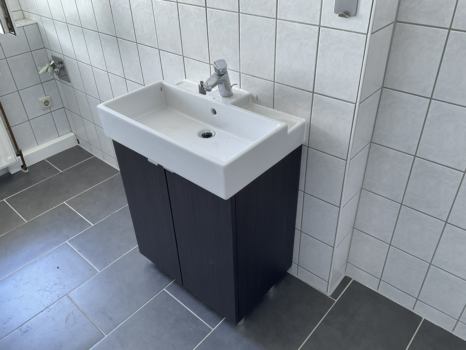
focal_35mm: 29
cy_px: 175
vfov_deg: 48.2
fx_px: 390
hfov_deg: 61.7
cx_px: 233
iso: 64
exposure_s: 1/69
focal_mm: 3
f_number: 1.8
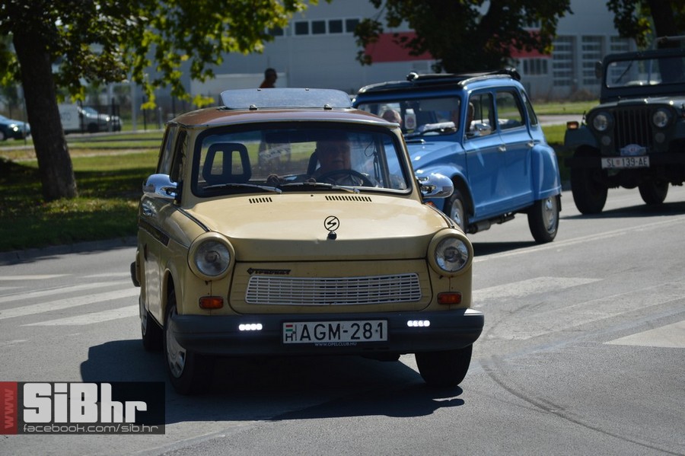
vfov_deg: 10.1
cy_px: 228
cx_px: 342
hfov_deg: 15.2
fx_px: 2567
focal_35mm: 135
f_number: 5
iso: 100
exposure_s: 1/1000
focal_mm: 90
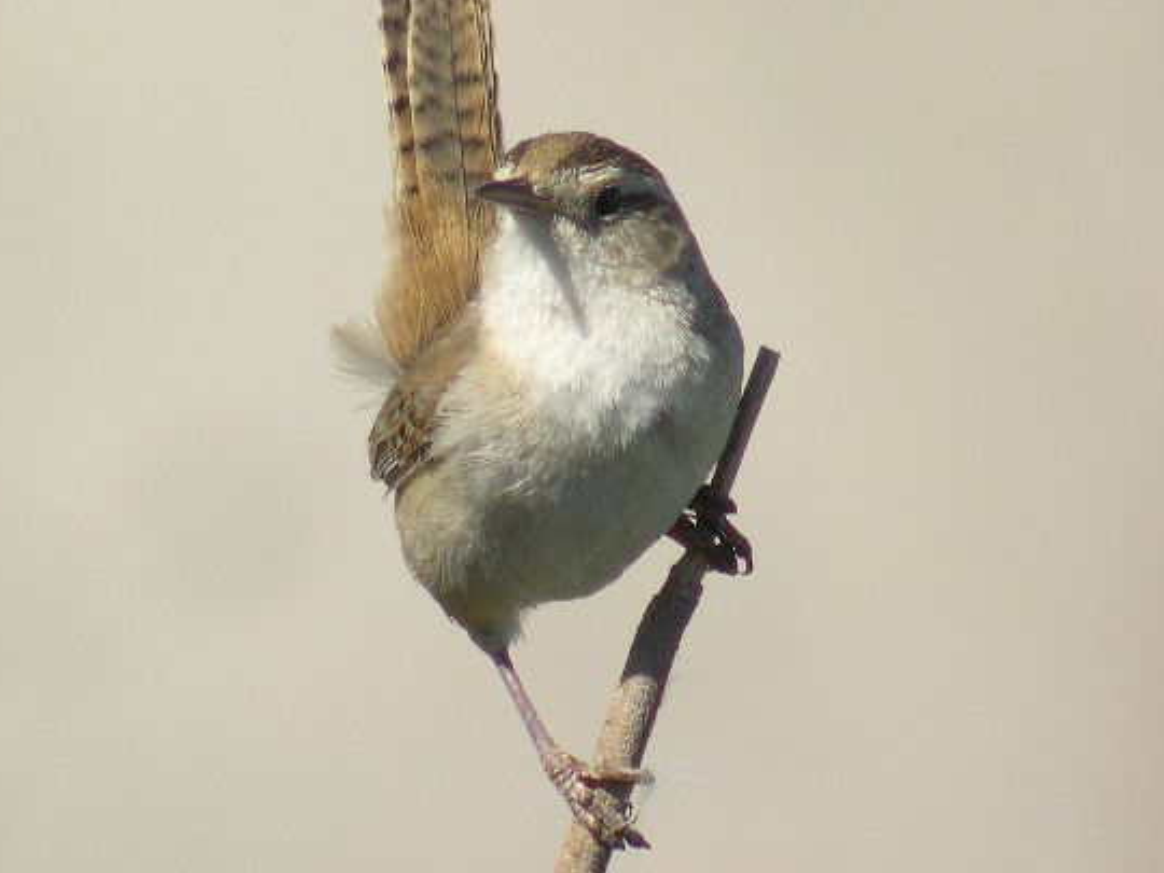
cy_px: 332
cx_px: 347
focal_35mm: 169
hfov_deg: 11.7
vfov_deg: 8.8
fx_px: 5683
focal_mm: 24
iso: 100
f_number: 4.9
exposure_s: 1/360
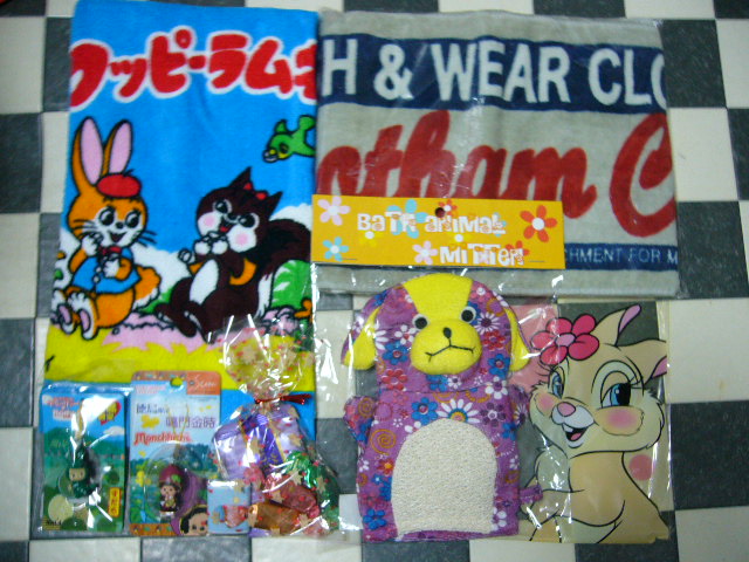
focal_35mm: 35
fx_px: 757
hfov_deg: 52.6
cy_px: 281
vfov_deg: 40.7
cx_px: 374
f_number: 2.8
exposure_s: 1/15
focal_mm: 5.8
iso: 160
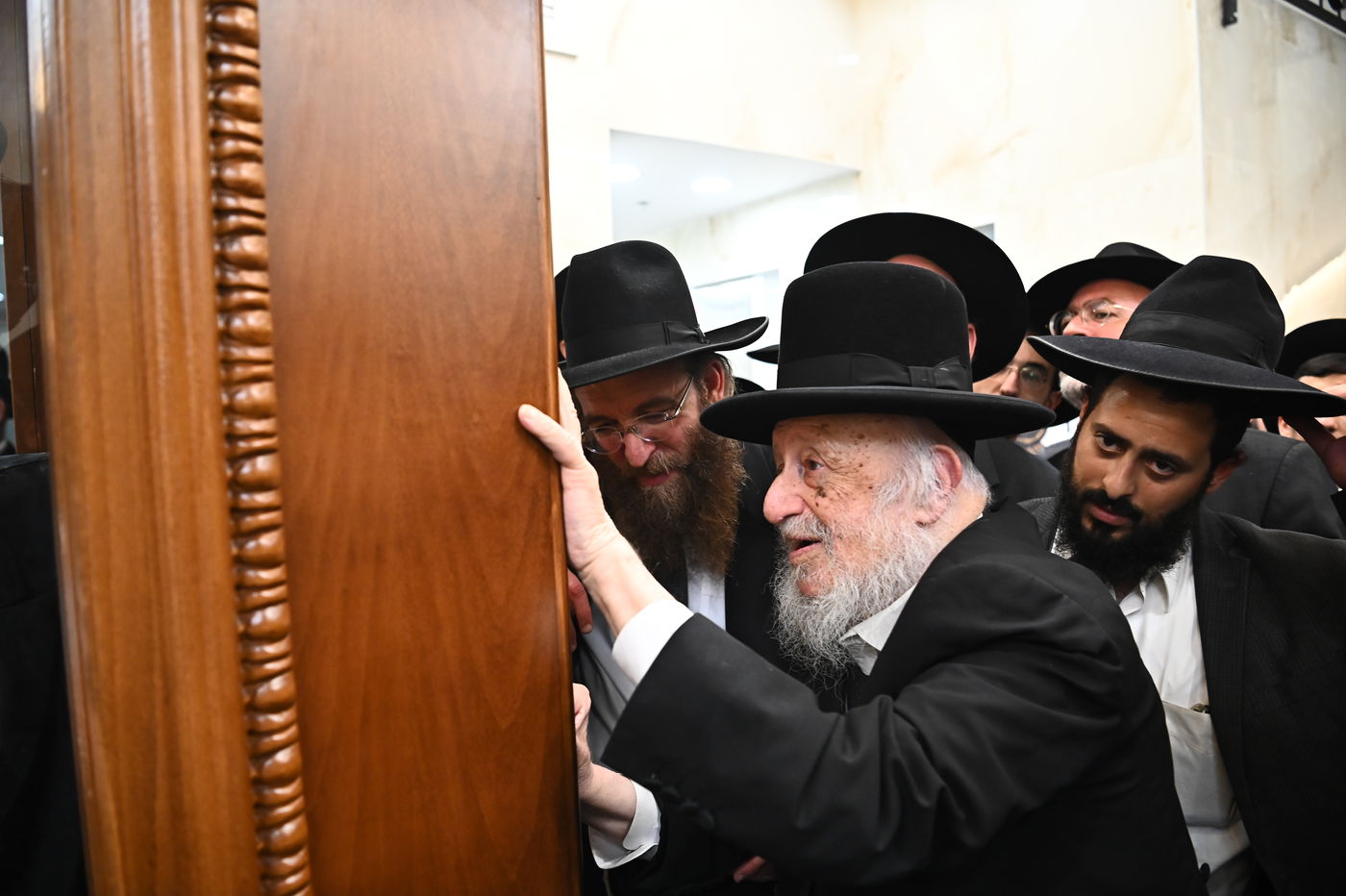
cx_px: 673
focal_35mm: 24
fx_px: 897
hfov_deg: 73.8
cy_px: 448
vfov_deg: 53.1
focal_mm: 24
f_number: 3.5
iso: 2000
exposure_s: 1/250
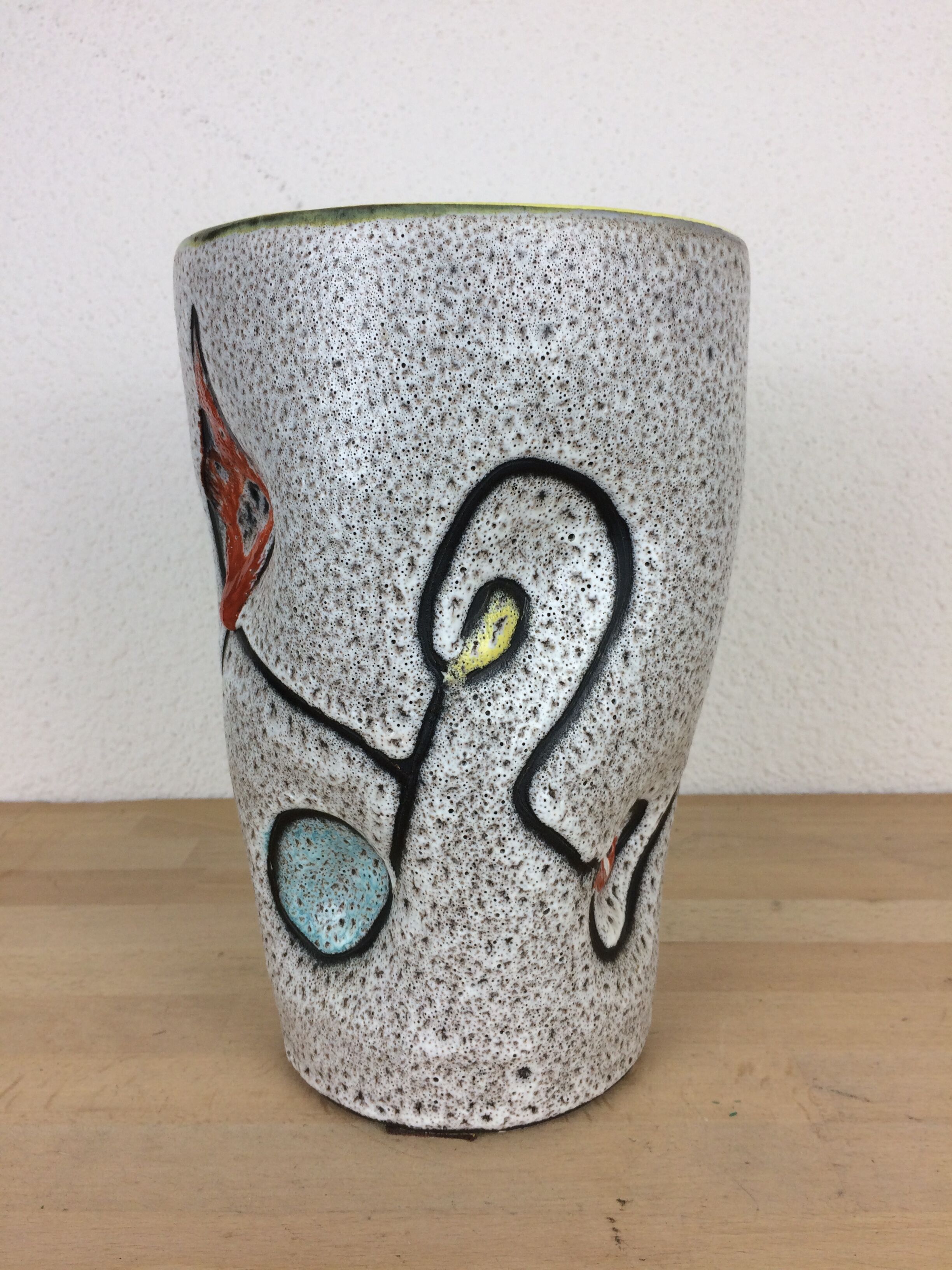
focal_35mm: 29
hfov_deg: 48.2
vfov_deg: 61.7
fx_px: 1063
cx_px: 476
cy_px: 635
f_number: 2.2
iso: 50
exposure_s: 1/100
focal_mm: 4.15
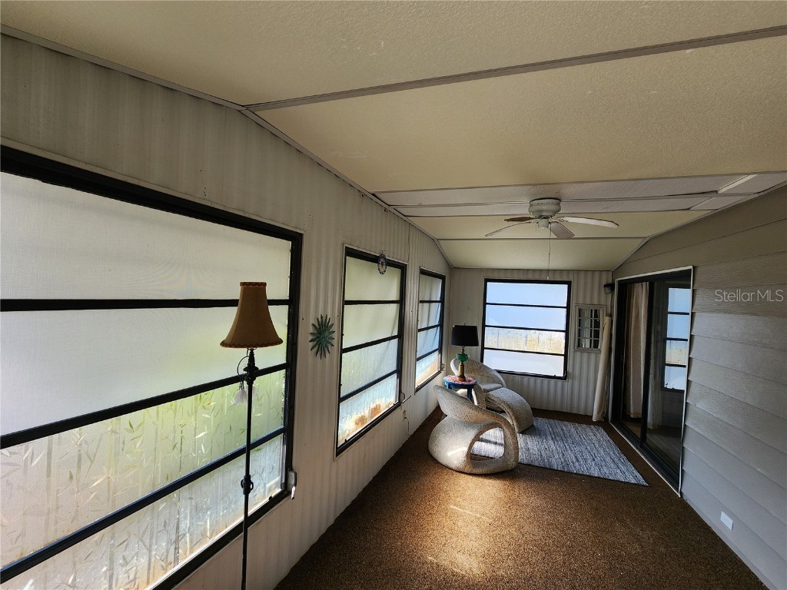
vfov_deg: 89.9
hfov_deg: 106.2
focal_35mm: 13
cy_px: 295
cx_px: 394
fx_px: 296
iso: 50
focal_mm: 2.2
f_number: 2.2
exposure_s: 1/164
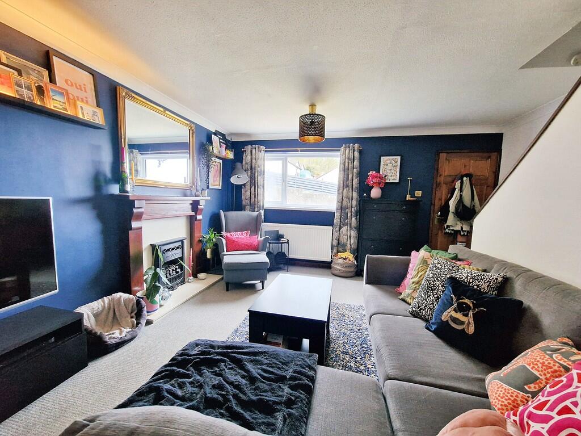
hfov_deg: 106.2
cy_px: 218
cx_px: 290
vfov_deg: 89.9
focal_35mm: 13
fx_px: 218
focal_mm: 2.2
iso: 320
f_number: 2.2
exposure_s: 1/60
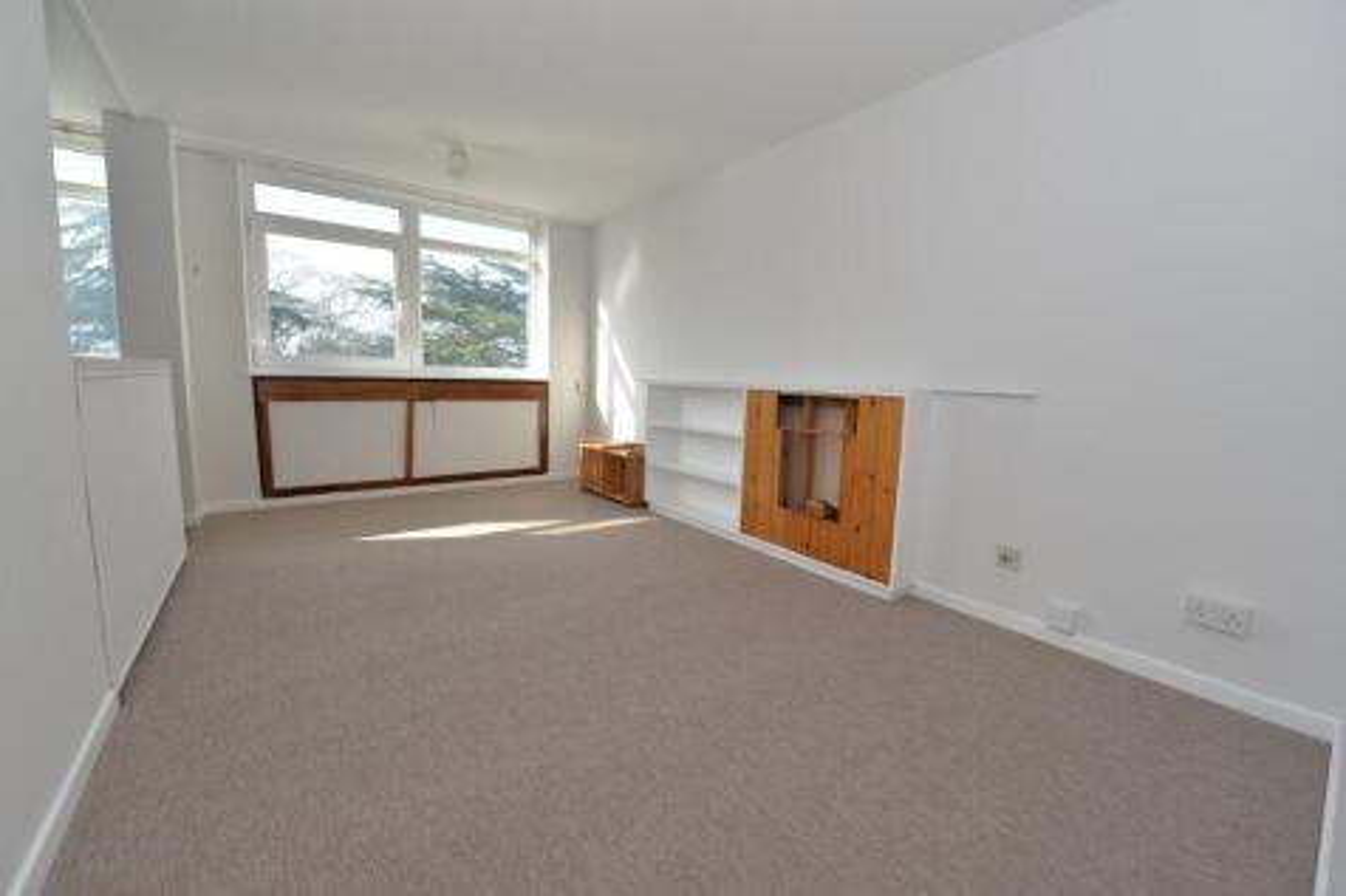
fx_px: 523
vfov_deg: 81.2
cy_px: 448
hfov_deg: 104.3
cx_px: 673
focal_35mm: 14
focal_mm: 14
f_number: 5.6
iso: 160
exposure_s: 1/125
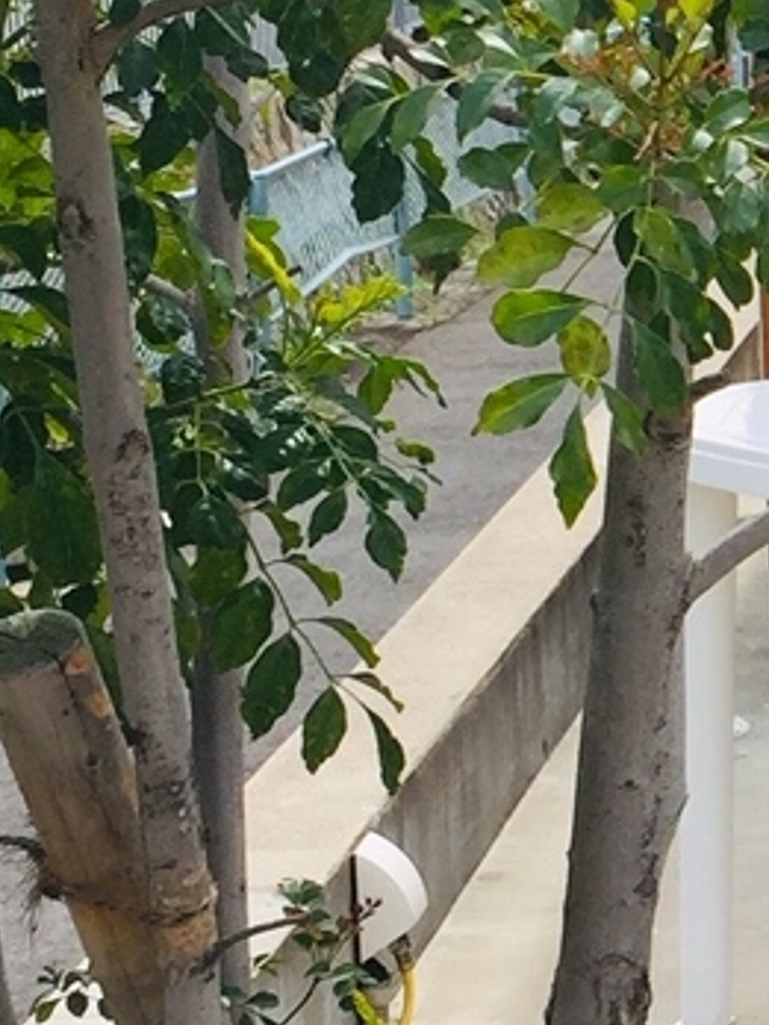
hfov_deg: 10.1
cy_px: 457
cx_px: 1511
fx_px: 4028
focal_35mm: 136
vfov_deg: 14.5
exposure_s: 1/879
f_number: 2.2
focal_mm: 4.15
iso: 32
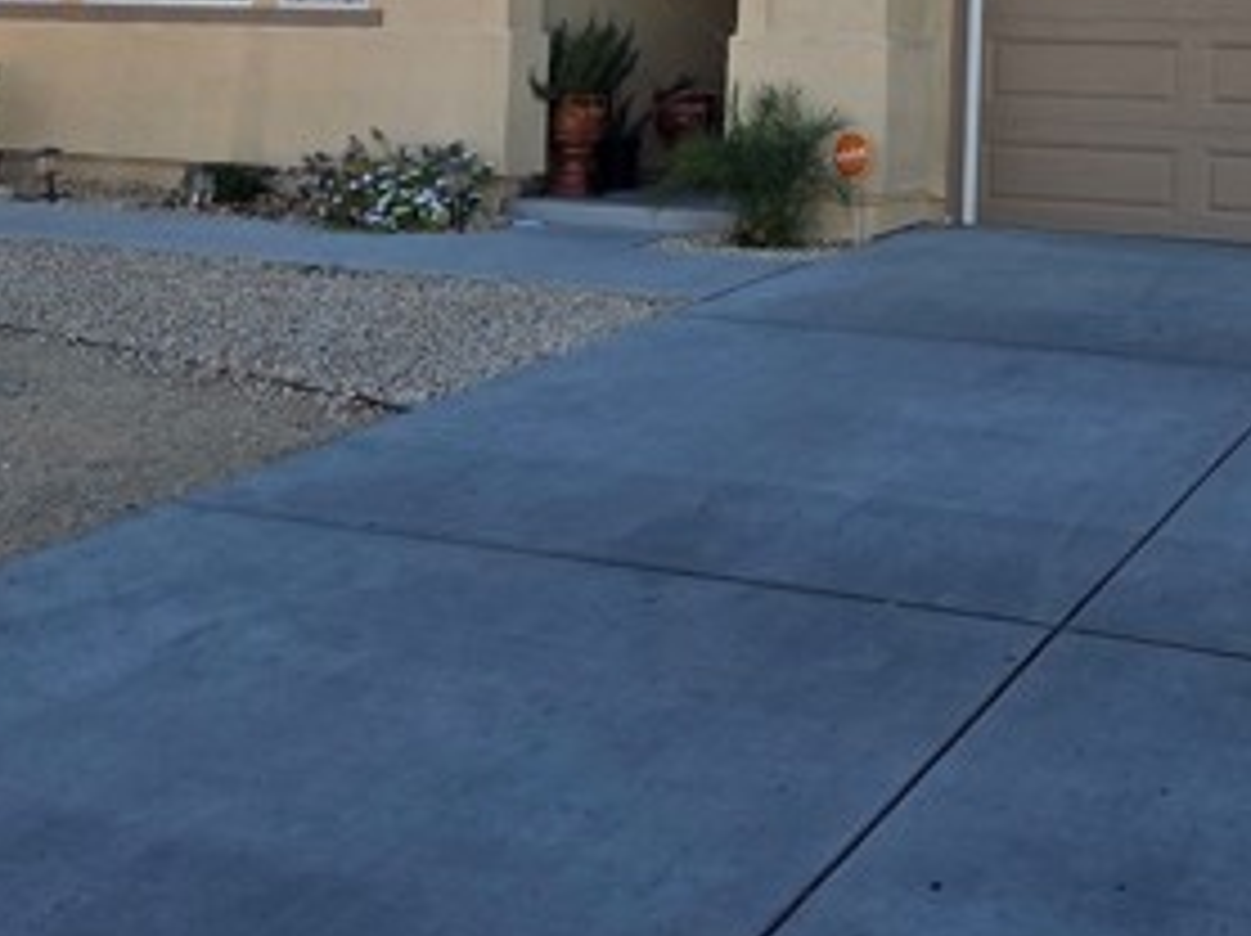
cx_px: 1053
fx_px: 1914
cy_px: -54
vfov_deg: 25.7
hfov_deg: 34.7
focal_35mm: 53
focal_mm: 5.4
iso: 80
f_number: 1.8
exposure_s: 1/4010
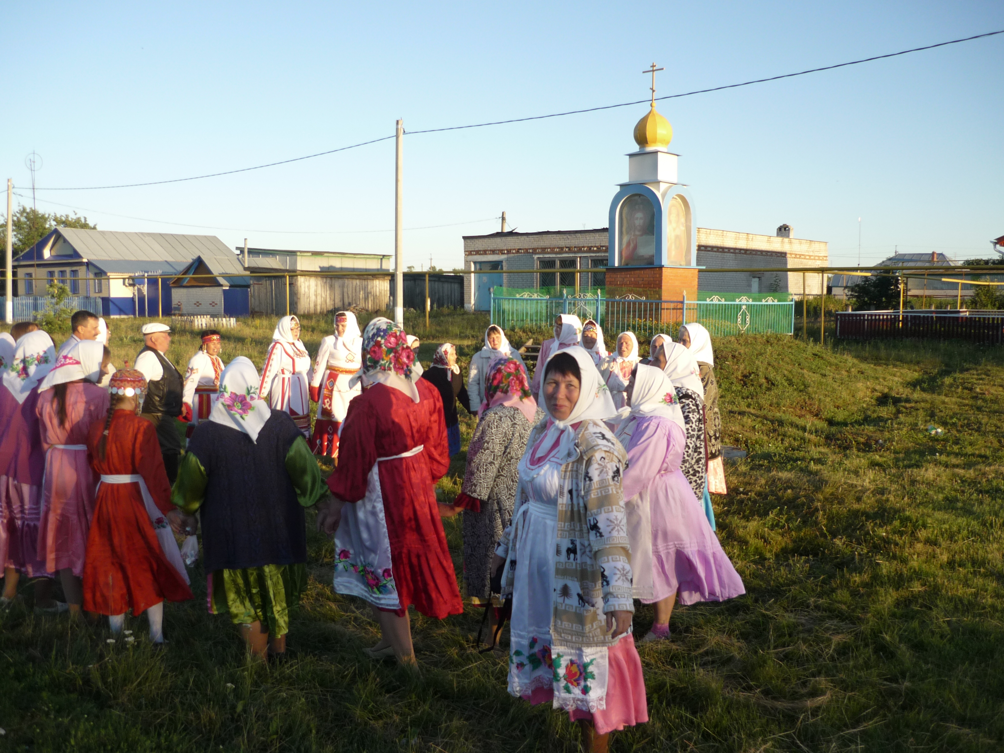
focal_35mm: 33
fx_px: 957
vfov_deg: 42.9
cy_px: 376
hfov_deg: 55.4
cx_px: 502
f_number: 2.8
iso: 100
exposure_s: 1/320
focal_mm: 5.5
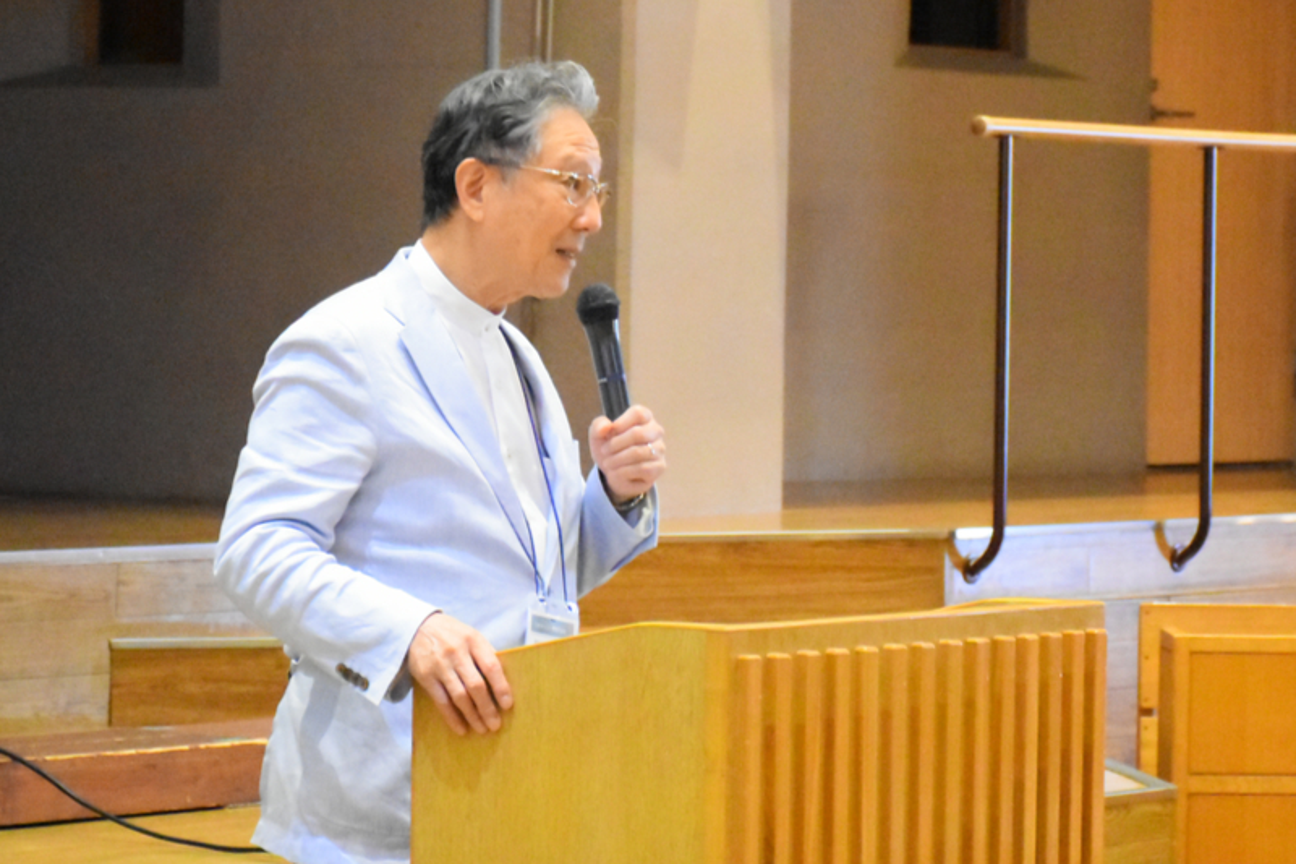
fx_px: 3347
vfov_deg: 14.7
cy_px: 432
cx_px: 648
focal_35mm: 93
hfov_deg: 21.9
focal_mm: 62
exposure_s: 1/100
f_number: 5
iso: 12800
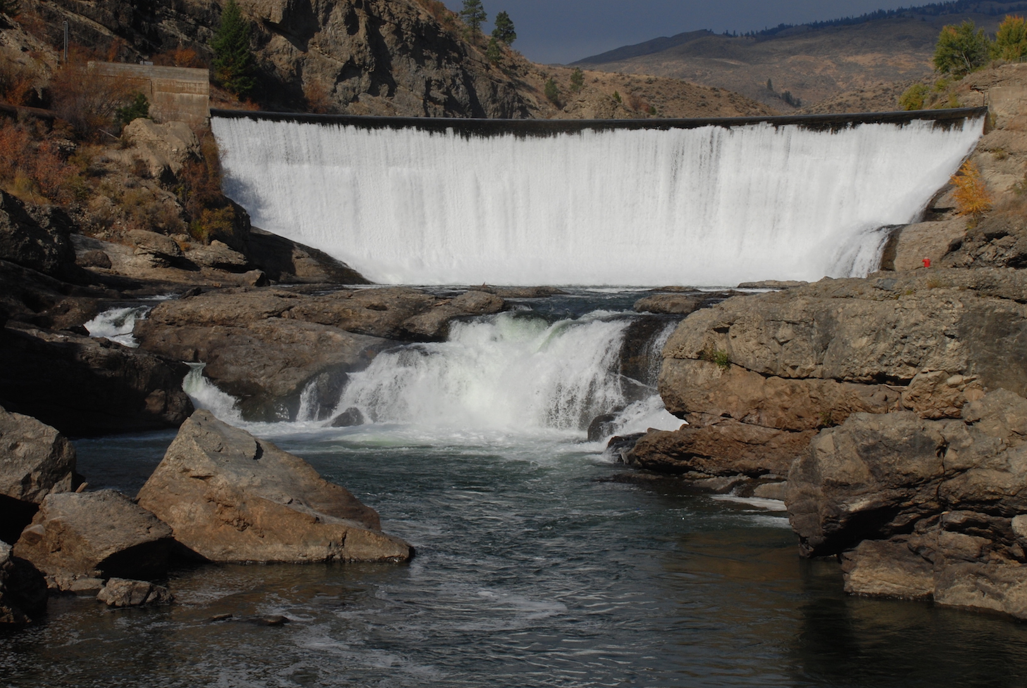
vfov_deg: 19.2
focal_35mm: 71
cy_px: 287
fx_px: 2028
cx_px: 513
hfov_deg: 28.4
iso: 200
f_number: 13
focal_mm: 40
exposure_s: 1/640
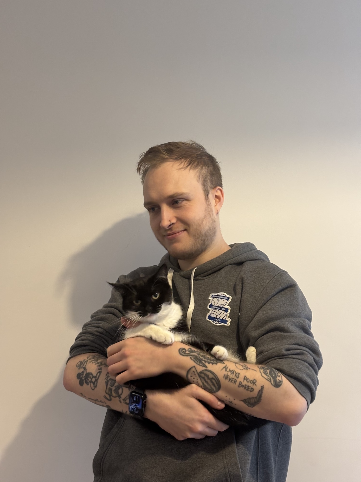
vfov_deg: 36.8
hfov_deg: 28.0
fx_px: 723
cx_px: 180
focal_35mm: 52
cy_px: 241
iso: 160
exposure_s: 1/33
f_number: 1.6
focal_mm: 5.96
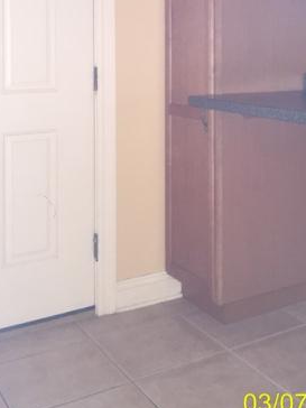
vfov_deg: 35.8
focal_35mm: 51
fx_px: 601
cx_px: 243
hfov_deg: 28.0
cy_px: 63
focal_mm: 4.15
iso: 160
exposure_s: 1/16
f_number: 2.2
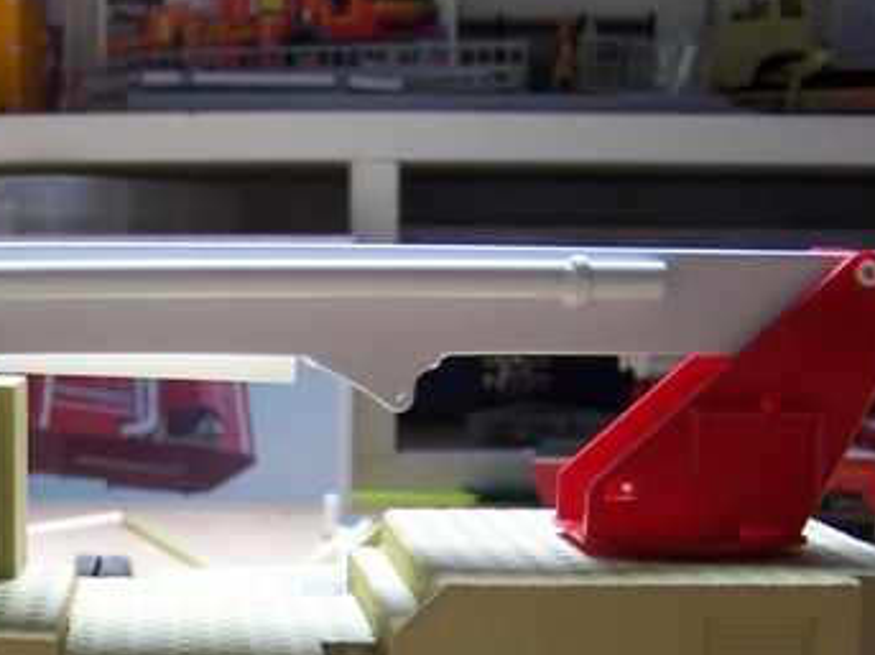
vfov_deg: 20.4
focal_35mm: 71
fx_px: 1794
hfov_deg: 27.0
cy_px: 556
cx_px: 209
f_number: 2.8
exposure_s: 1/60
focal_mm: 6.3
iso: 80
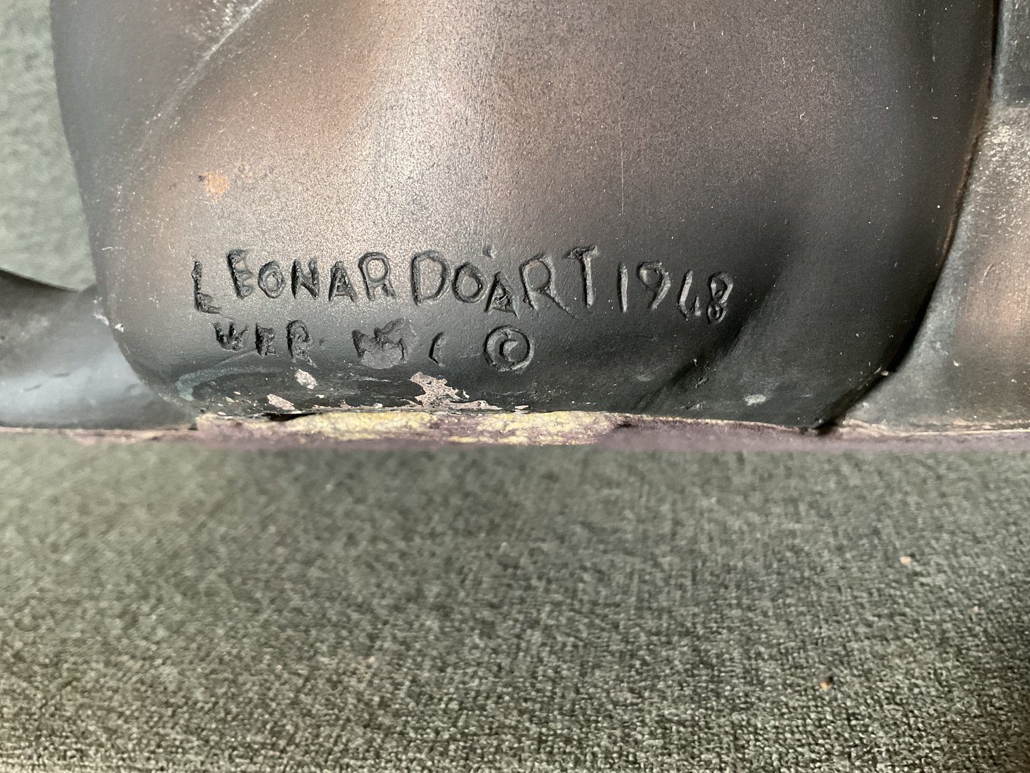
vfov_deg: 48.2
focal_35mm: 29
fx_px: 863
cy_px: 386
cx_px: 515
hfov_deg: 61.7
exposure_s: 1/33
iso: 320
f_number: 1.8
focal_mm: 3
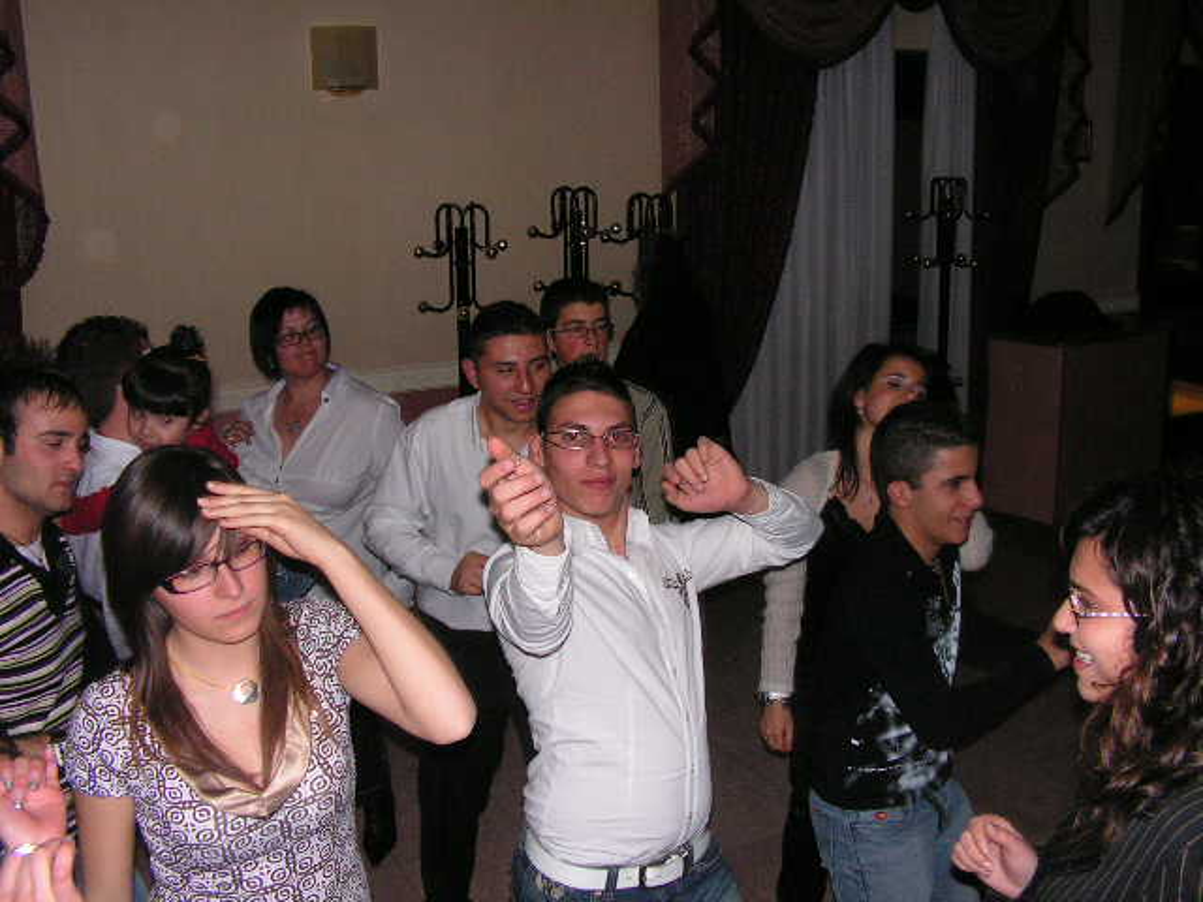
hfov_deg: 51.4
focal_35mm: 36
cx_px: 602
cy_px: 451
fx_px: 1251
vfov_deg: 39.7
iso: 200
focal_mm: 6
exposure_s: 1/40
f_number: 3.2
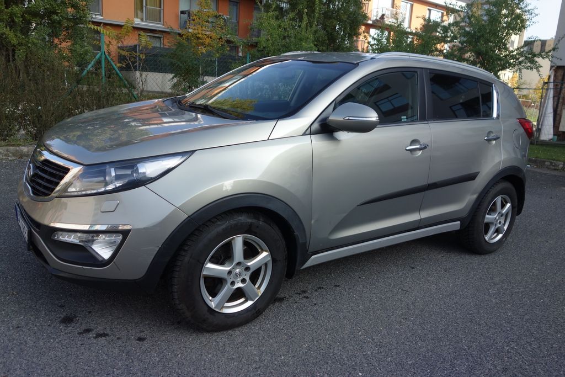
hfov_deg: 65.5
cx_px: 282
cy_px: 188
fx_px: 439
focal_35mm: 28
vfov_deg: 46.4
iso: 125
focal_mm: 10.4
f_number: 2.8
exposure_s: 1/500
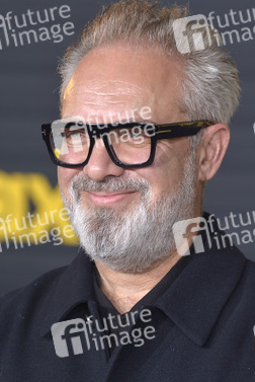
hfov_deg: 4.3
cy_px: 181
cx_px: 133
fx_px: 3372
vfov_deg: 6.5
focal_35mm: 318
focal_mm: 300
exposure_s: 1/500
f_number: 6.3
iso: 400
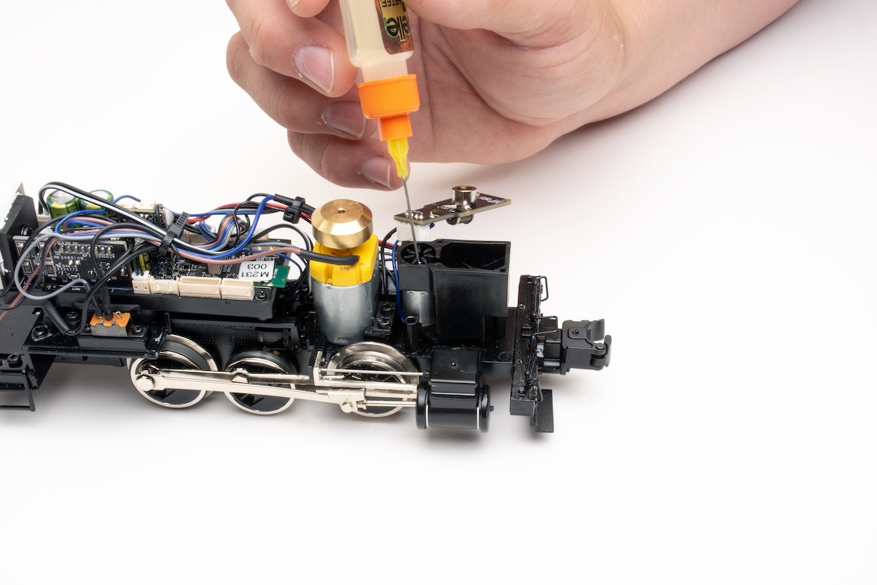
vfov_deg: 25.8
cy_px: 292
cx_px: 438
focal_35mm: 52
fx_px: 1279
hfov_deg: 37.9
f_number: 29
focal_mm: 35
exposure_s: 1/60
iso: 100
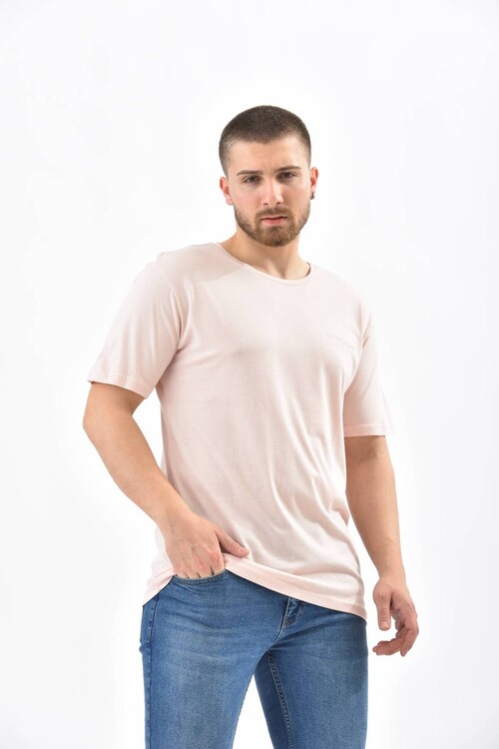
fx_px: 2121
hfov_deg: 13.4
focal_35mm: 102
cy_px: 374
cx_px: 250
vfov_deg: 20.0
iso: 100
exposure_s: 1/160
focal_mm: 102
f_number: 7.1
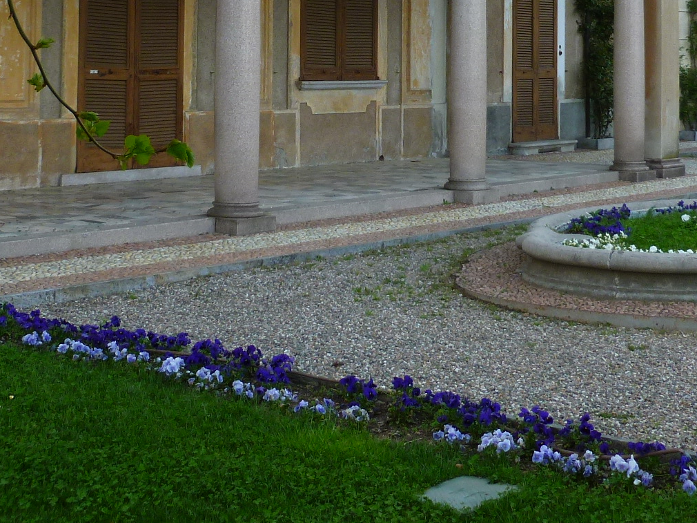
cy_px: -40
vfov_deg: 19.9
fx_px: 1429
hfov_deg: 27.4
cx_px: 380
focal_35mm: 71
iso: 100
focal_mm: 5
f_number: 3.3
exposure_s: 1/125
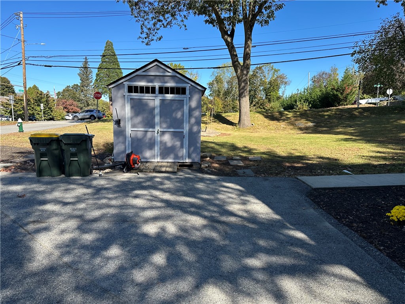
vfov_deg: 56.8
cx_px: 202
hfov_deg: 71.6
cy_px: 152
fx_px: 281
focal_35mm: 24
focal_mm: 6.86
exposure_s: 1/1880
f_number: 1.78
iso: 80
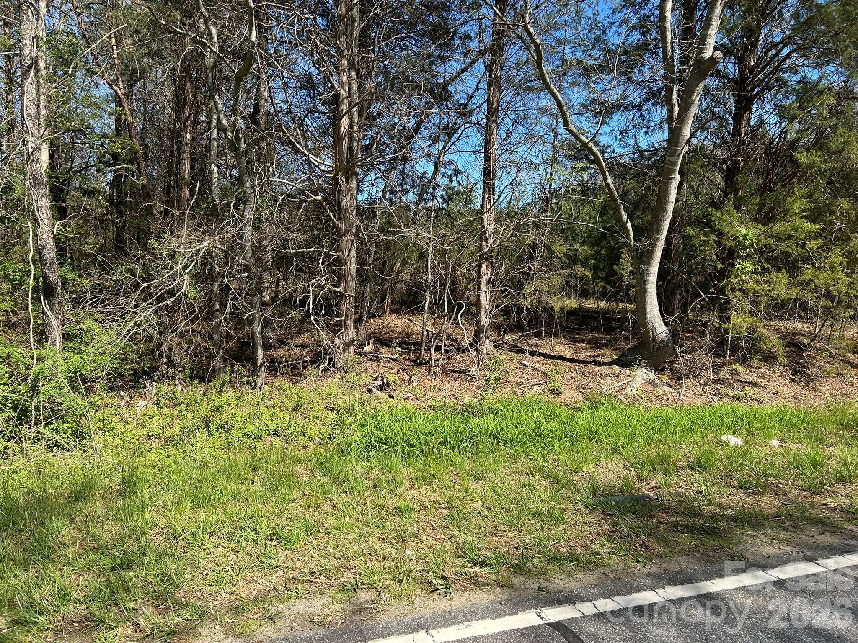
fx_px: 644
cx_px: 429
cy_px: 322
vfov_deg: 53.1
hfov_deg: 67.3
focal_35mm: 26
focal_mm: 5.7
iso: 50
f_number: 1.5
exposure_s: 1/1779
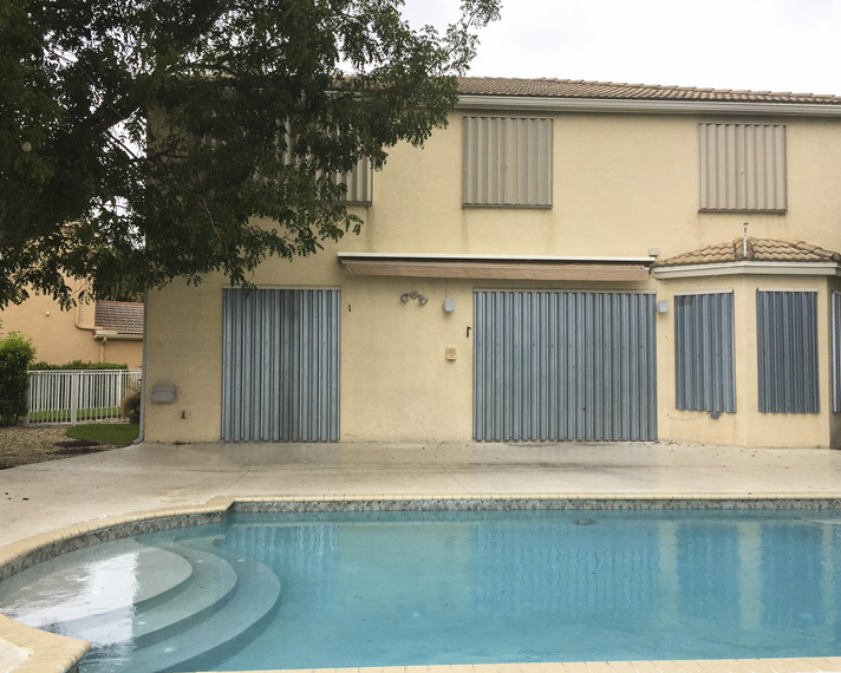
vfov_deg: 47.1
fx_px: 772
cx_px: 425
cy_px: 334
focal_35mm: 31
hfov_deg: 57.2
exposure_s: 1/460
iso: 32
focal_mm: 4.15
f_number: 2.2
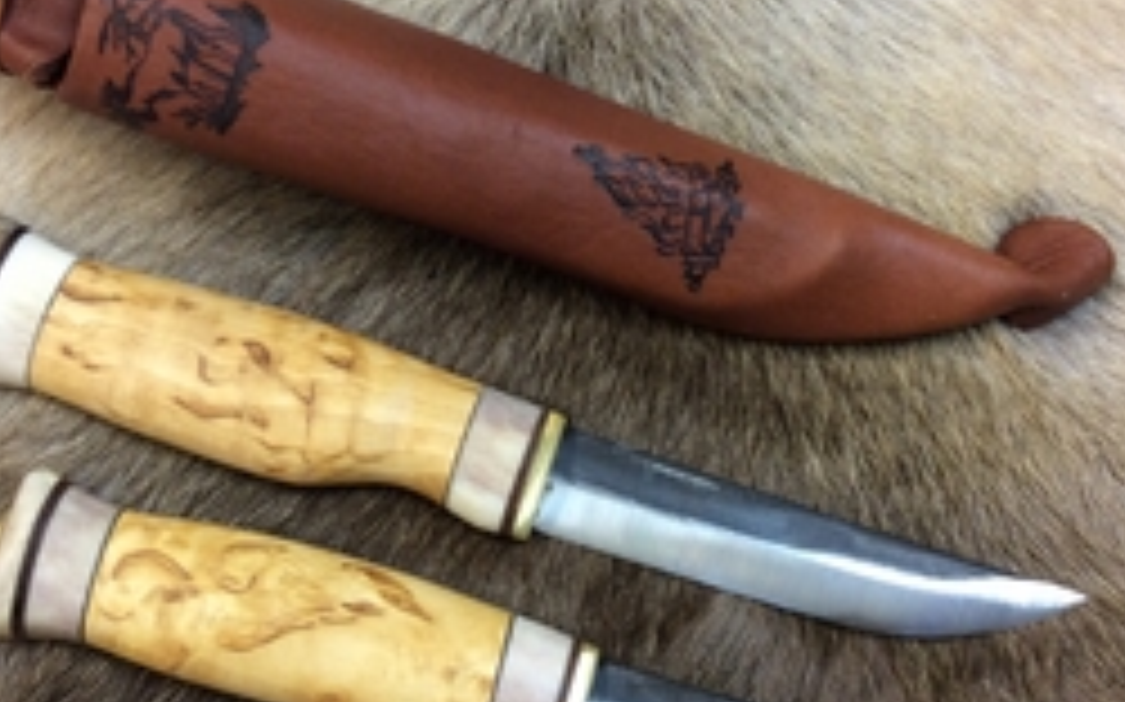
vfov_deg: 23.1
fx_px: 1716
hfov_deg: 36.3
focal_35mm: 56
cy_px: 385
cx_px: 504
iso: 50
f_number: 2.4
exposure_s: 1/25
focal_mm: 3.3
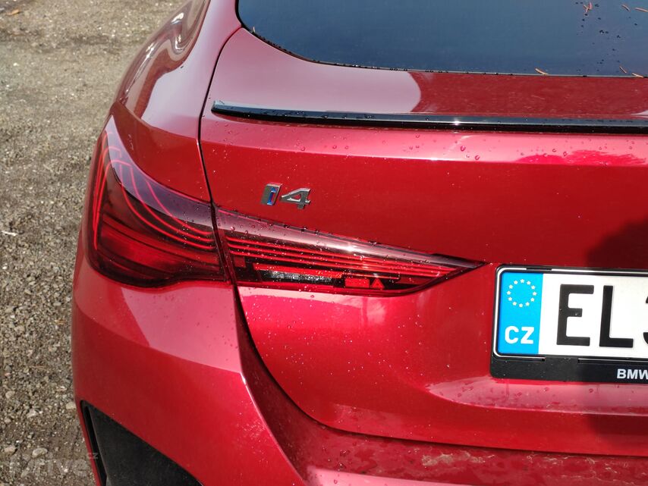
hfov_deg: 35.5
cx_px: 324
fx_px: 1011
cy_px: 243
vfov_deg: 27.0
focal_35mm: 54
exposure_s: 1/400
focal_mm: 5.52
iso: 100
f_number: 1.9
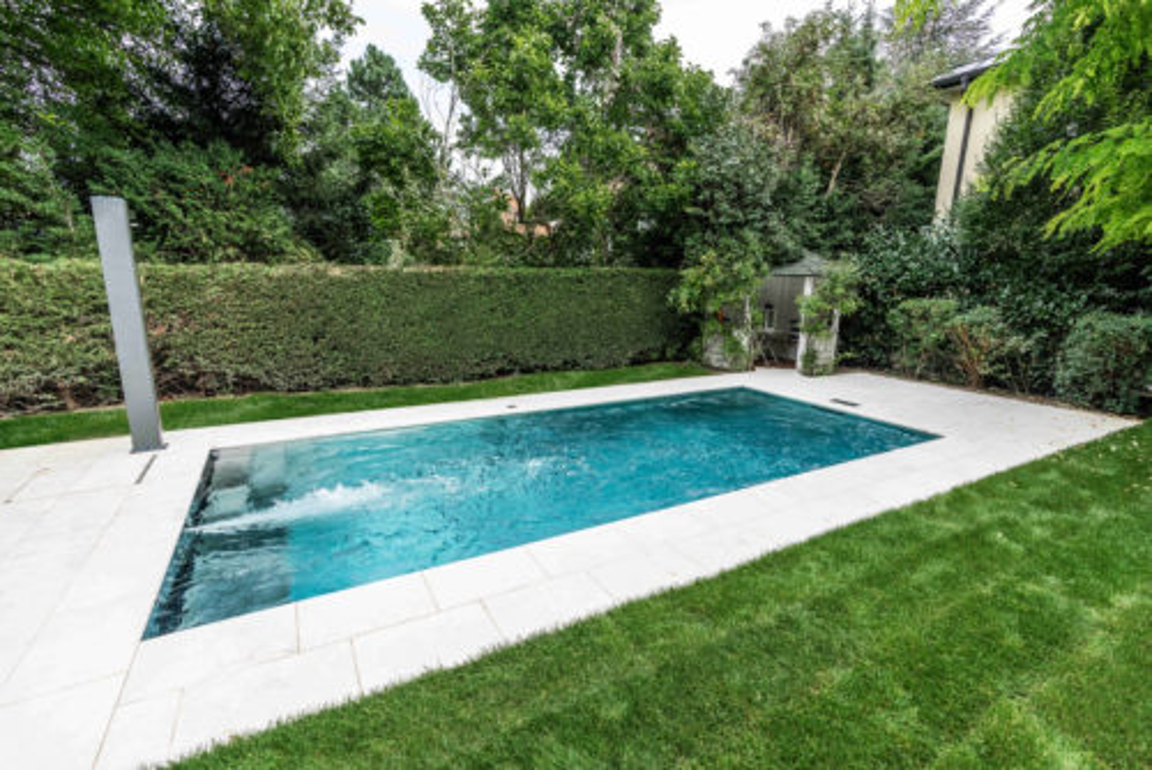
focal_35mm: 16
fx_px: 512
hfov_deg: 96.7
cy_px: 385
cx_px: 576
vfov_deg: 73.8
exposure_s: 1/250
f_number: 5.6
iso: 160
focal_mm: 16
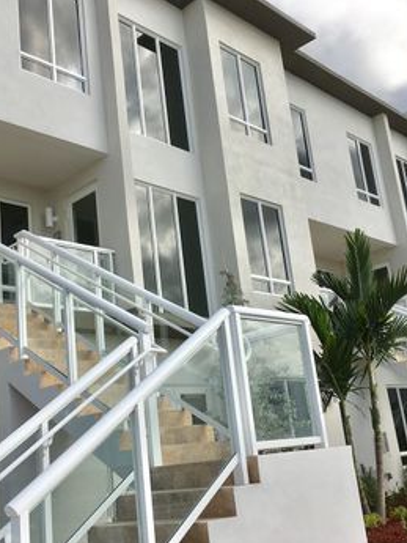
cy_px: 268
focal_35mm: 42
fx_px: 658
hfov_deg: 34.3
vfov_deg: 44.8
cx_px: 185
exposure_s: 1/1672
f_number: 2.2
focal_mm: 4.15
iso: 25
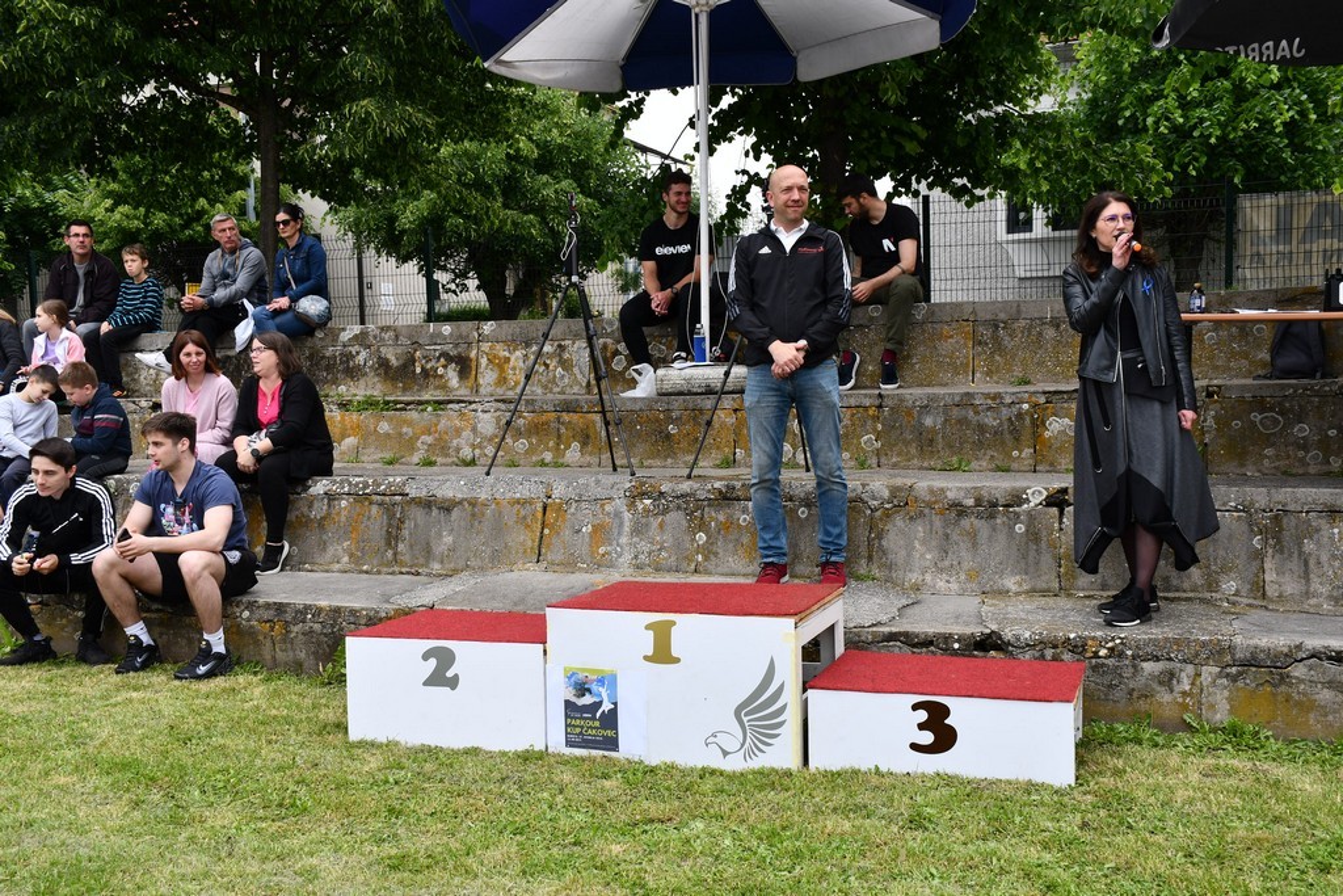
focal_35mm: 36
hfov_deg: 53.1
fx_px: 1343
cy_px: 448
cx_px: 672
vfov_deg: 36.9
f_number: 7.1
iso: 200
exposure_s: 1/250
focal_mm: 24
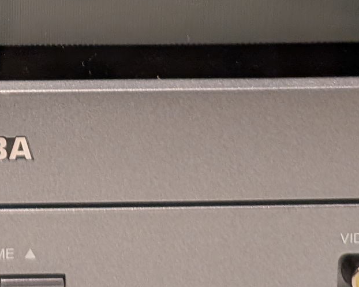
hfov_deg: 12.1
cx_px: -133
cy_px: -336
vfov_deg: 9.2
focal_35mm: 154
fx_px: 1635
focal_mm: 6.9
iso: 158
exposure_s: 1/24
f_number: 1.68
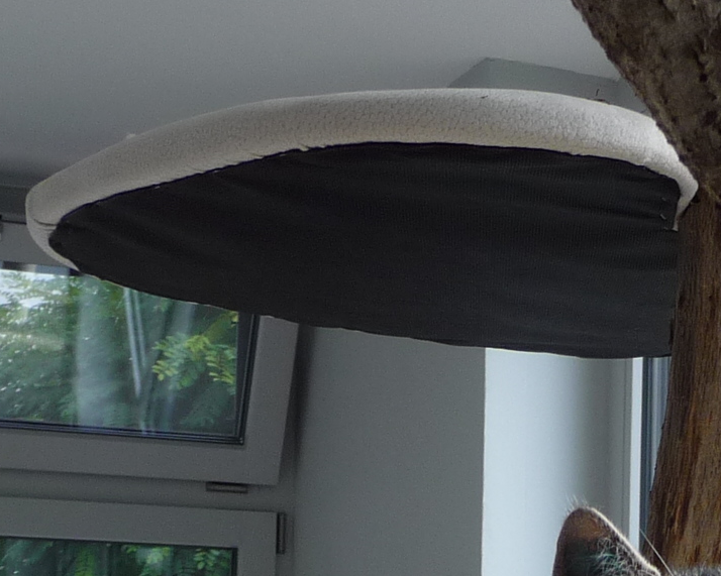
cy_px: 677
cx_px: 647
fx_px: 2091
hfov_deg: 19.2
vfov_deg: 15.2
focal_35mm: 98
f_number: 3.3
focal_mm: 4.7
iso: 100
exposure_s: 1/60
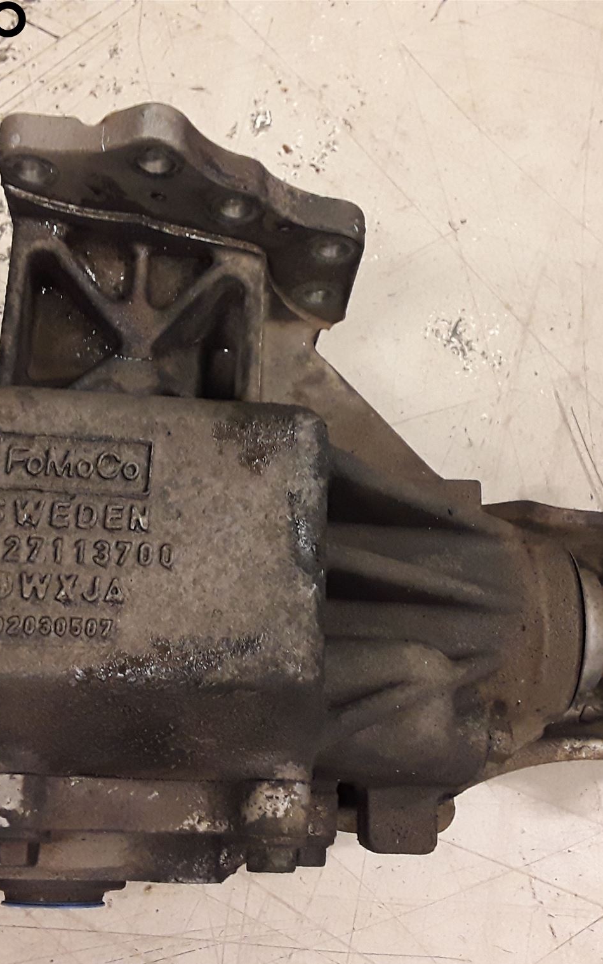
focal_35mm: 40
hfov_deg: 32.0
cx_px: 286
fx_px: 1052
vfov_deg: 49.3
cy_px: 486
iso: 200
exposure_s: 1/50
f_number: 1.9
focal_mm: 2.91
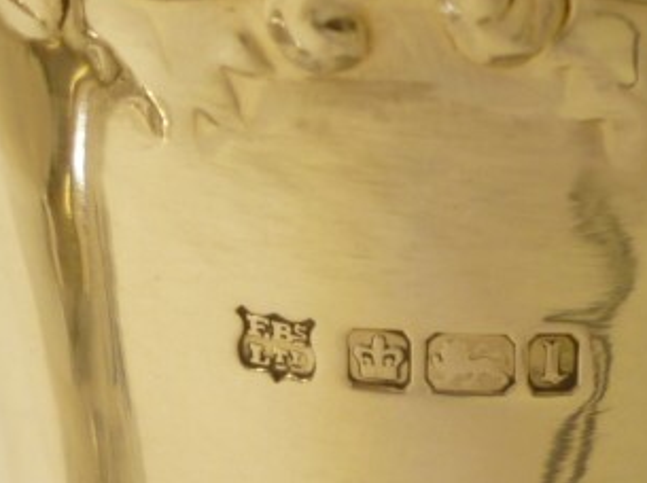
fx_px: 2315
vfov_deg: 11.9
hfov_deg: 15.9
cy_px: 419
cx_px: 369
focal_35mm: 124
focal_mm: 5.3
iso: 80
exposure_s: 1/40
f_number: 3.3
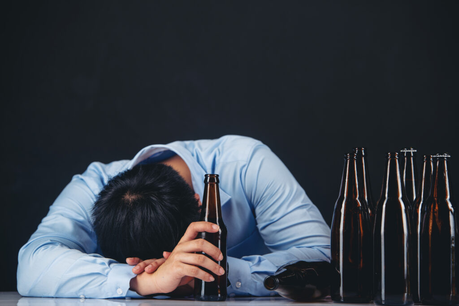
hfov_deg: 14.2
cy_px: 153
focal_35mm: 145
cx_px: 230
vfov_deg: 9.5
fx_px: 1849
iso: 100
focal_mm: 145
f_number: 4
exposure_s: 1/200
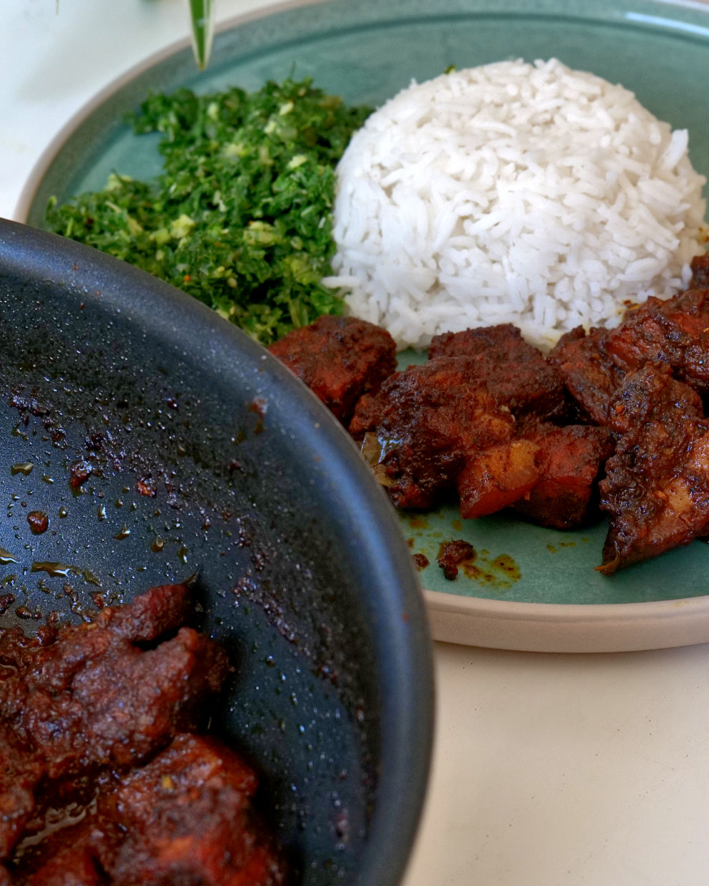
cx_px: 326
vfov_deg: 22.0
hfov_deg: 17.7
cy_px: 441
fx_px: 2283
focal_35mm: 87
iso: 2000
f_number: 9
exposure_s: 1/80
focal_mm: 60
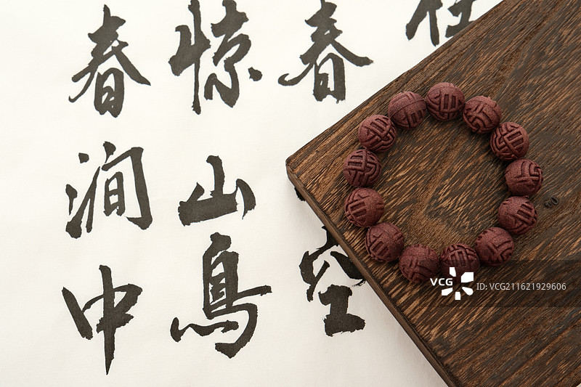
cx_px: 290
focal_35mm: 60
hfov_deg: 33.4
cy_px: 194
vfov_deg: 22.6
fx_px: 968
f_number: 7.1
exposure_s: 1/125
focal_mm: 39.8
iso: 125
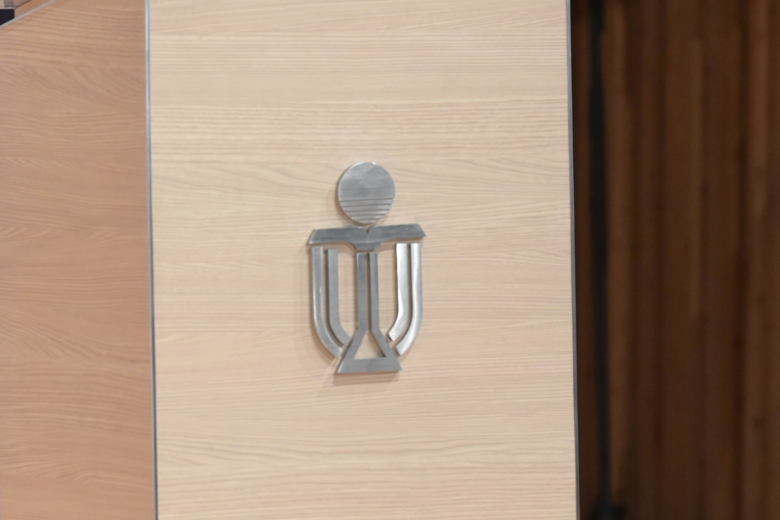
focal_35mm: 409
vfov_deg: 3.4
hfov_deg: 5.0
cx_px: 295
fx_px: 8859
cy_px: -10
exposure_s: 1/160
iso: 4000
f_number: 5
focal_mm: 200
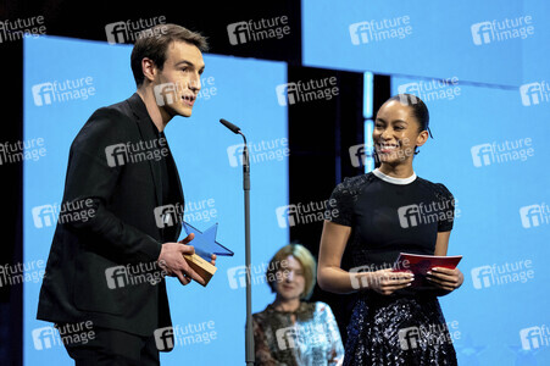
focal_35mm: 159
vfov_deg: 8.6
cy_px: 183
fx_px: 2427
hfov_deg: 12.9
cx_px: 275
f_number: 2.8
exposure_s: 1/240
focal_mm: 106
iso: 2500
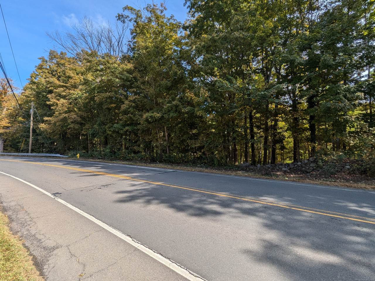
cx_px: 188
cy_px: 140
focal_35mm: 16
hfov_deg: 94.5
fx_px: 173
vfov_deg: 78.1
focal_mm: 2.22
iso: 40
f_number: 2.2
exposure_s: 1/631
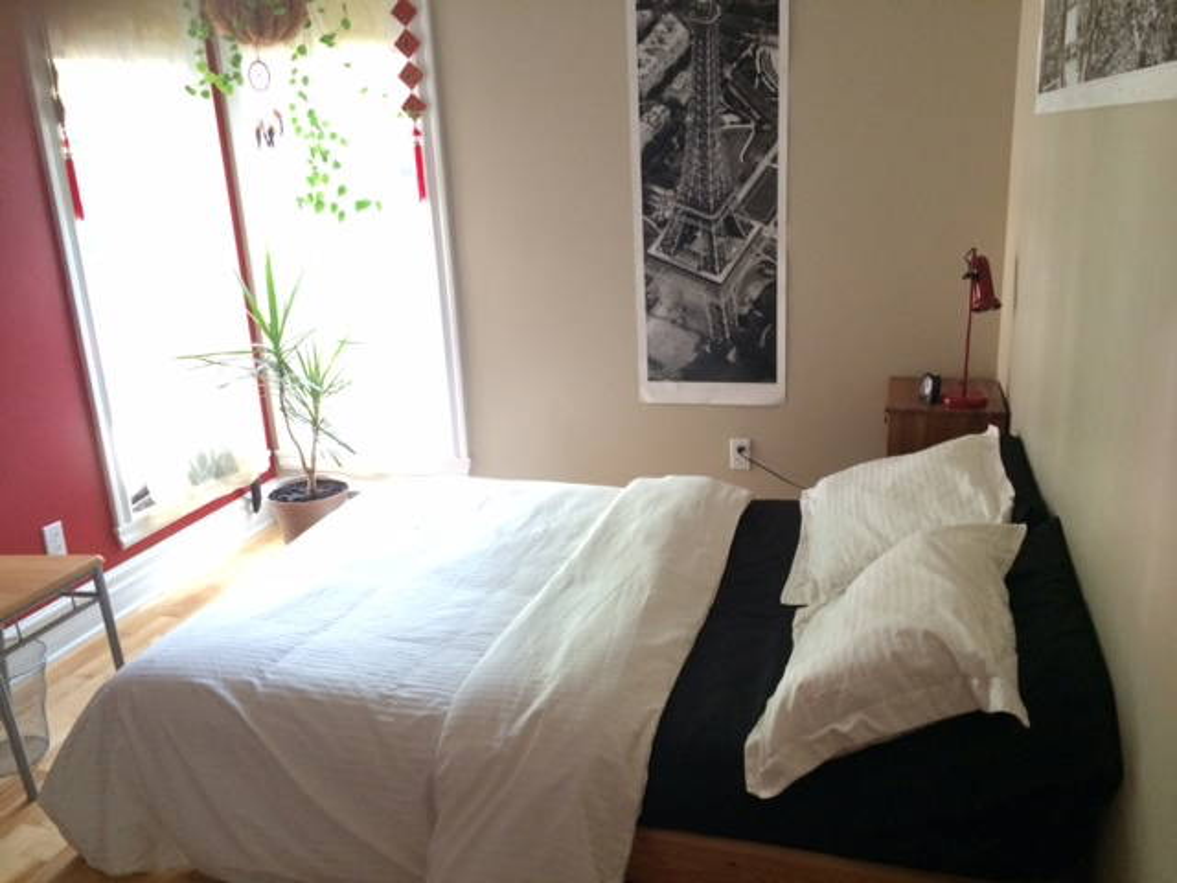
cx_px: 588
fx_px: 1020
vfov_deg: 46.8
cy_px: 442
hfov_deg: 60.0
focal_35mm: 30
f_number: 2.2
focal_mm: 4.12
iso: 250
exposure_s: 1/30
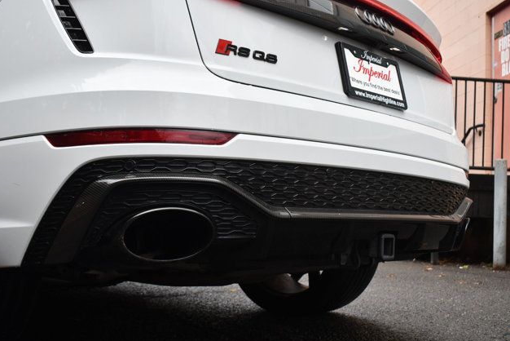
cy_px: 173
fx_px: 652
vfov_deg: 29.3
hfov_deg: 42.7
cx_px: 257
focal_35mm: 46
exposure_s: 1/250
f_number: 5.6
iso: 360
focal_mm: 30
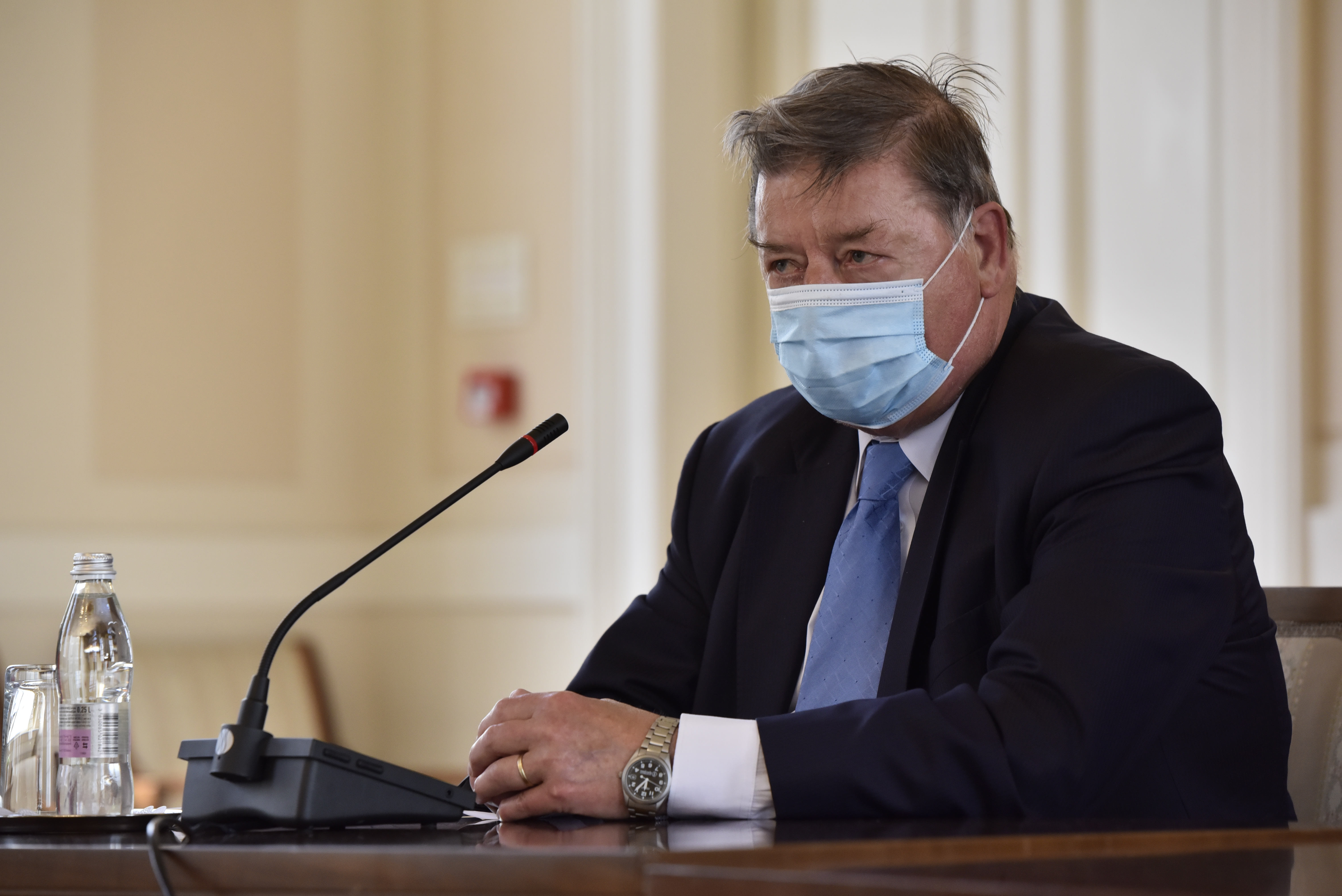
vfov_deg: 8.3
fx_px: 6153
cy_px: 448
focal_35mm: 165
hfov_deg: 12.4
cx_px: 671
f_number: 5
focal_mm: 165
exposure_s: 1/320
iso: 1250
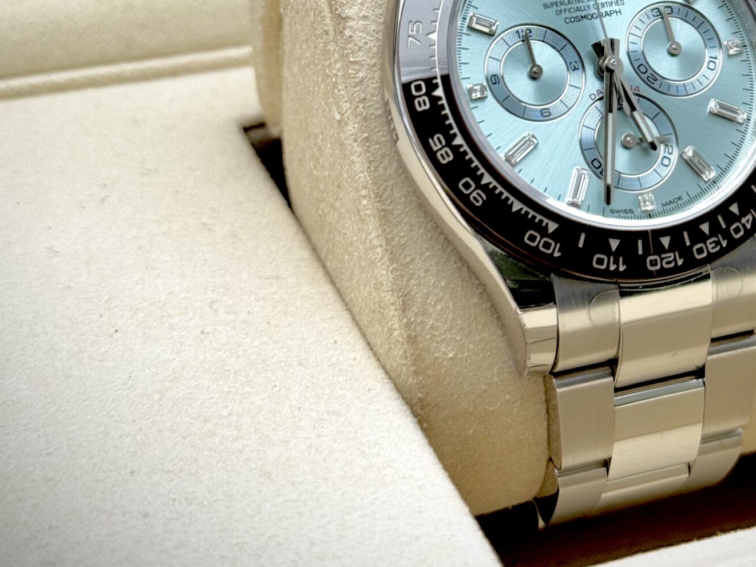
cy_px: -25
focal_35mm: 93
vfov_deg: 15.5
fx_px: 2031
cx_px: 533
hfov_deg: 21.0
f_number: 1.78
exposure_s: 1/168
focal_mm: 6.76
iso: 50
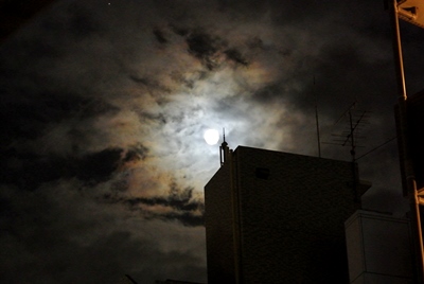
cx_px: 212
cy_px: 142
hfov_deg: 15.4
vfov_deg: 10.3
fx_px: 1569
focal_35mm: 133
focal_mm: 49.3
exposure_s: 1/15
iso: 2500
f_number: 4
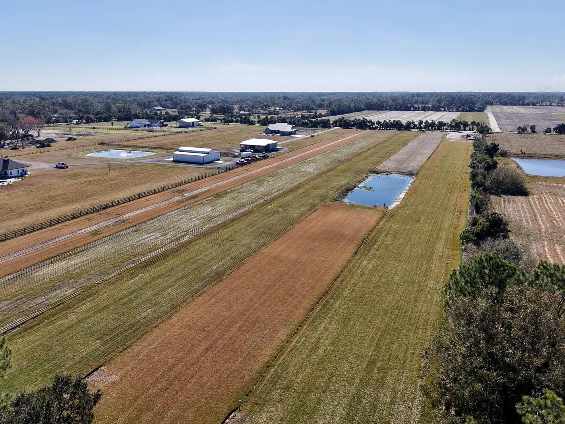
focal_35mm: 27
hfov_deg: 65.3
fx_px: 441
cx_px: 283
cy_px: 206
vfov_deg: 51.4
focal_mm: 8.67
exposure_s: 1/6400
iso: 250
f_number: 1.8
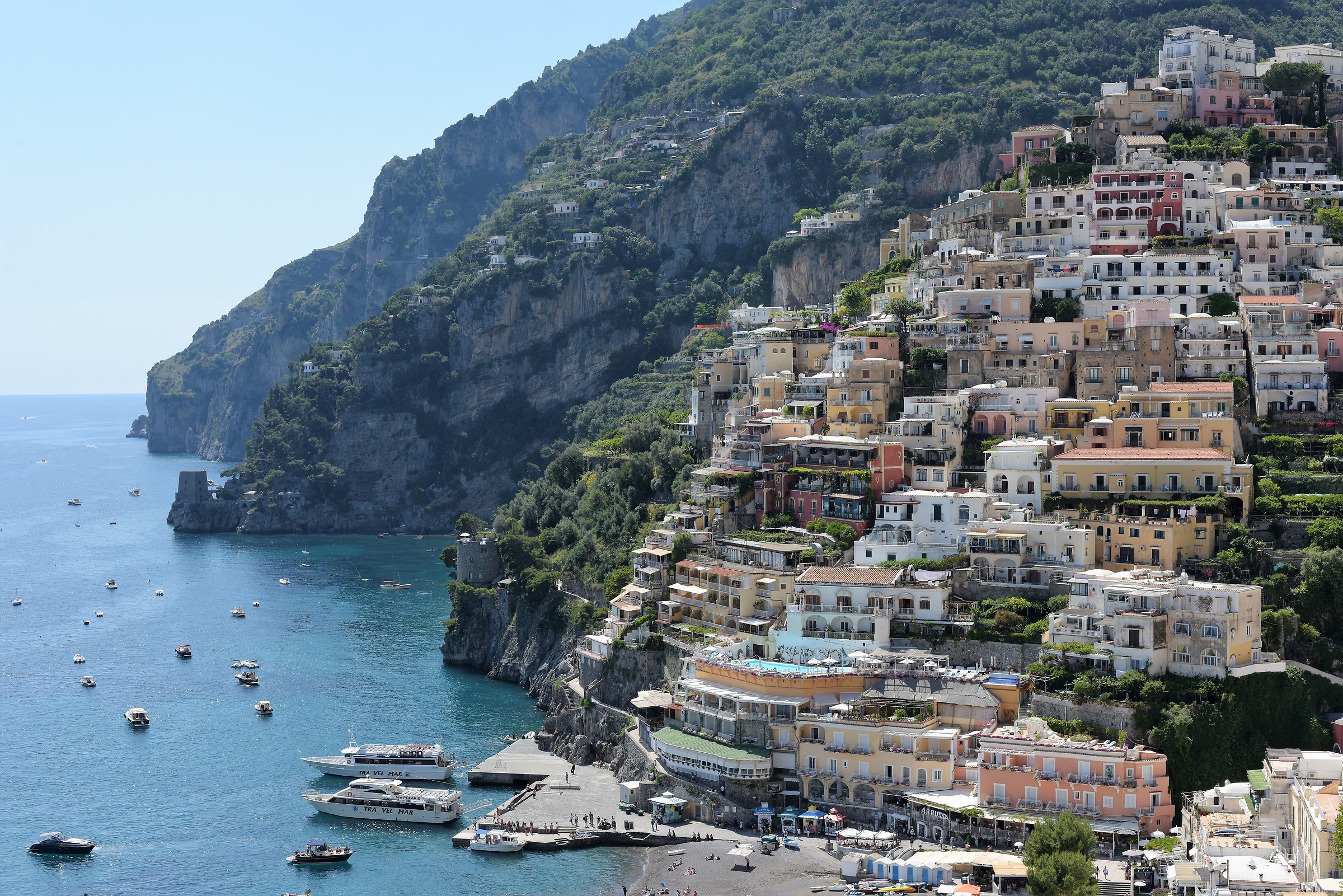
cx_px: 672
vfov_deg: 27.0
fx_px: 1865
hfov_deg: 39.6
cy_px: 448
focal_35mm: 50
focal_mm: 50
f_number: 10
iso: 320
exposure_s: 1/800
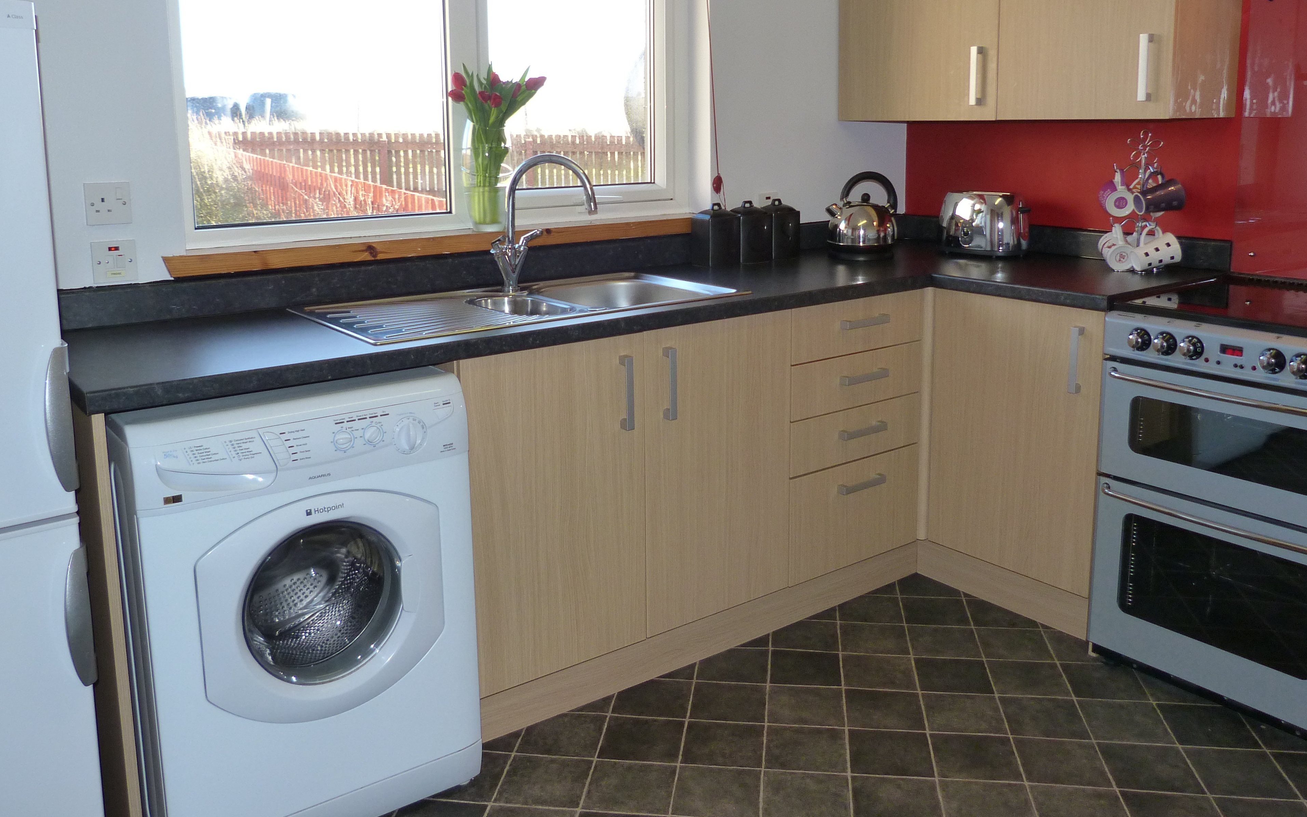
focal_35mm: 30
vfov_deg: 41.5
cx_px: 668
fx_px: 1069
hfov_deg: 62.9
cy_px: 303
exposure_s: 1/60
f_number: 2.8
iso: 125
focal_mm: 4.5
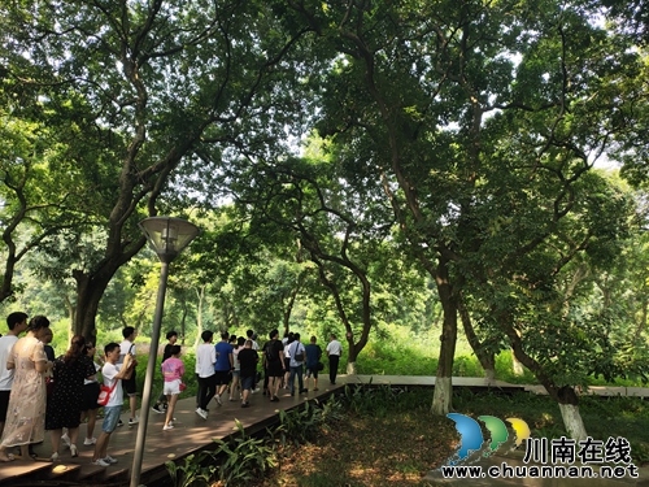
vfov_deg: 58.9
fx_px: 431
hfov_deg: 73.9
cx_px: 324
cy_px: 244
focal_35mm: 23
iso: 89
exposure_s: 1/176
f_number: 1.79
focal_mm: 4.76
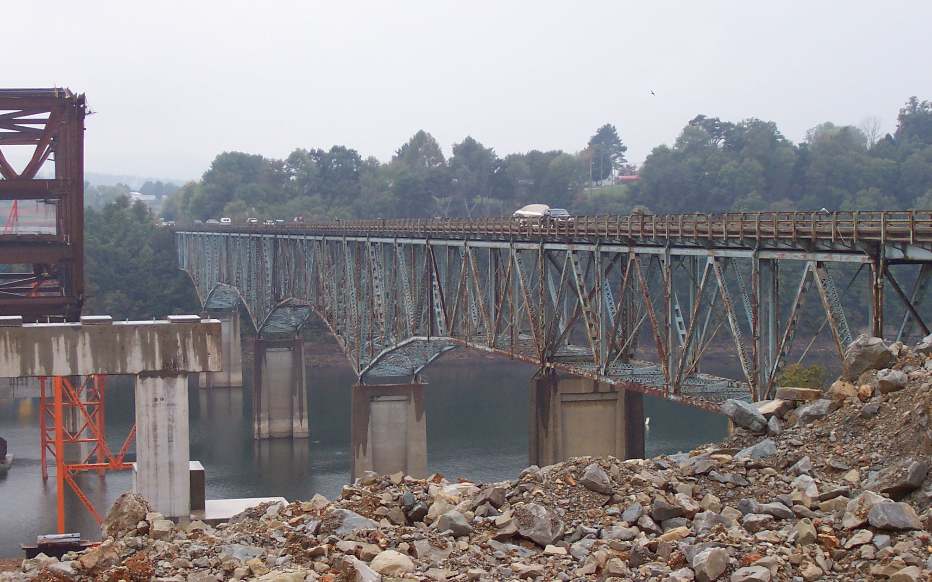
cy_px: 274
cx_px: 463
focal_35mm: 76
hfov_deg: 27.1
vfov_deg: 17.2
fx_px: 1931
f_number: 4
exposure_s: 1/350
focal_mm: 10.8
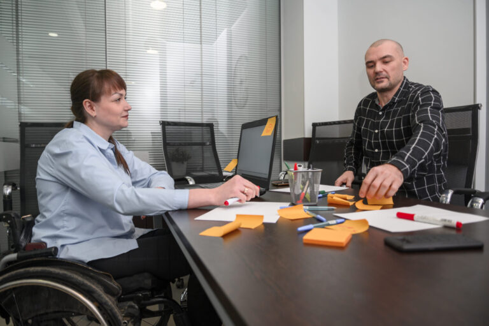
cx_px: 244
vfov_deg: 53.1
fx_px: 326
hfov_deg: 73.8
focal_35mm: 24
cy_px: 163
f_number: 3.5
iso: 320
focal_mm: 24
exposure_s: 1/60
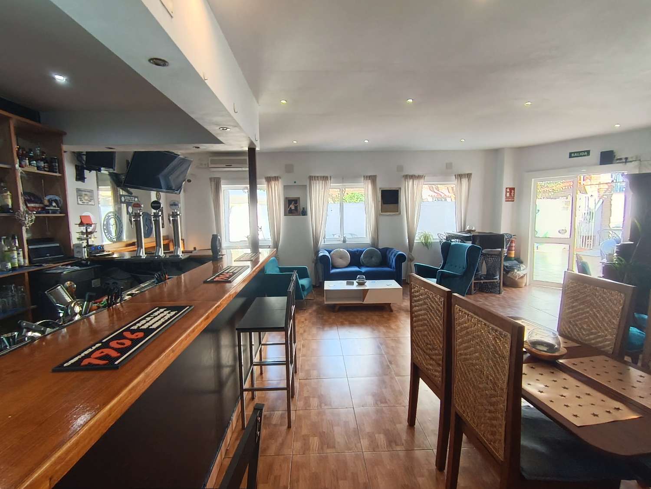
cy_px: 244
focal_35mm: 17
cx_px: 326
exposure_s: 1/50
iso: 428
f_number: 2.2
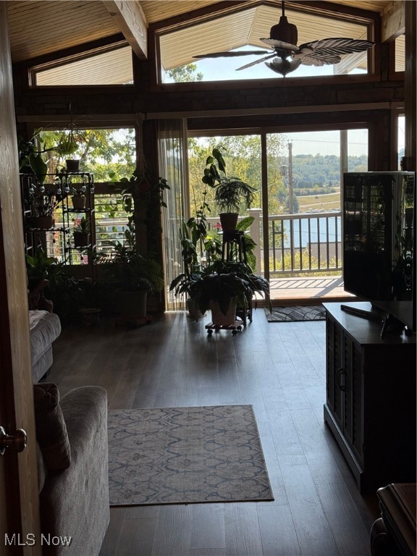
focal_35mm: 48
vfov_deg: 39.7
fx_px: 771
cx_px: 208
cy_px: 278
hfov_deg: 30.3
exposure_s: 1/366
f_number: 1.78
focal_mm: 6.76
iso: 64
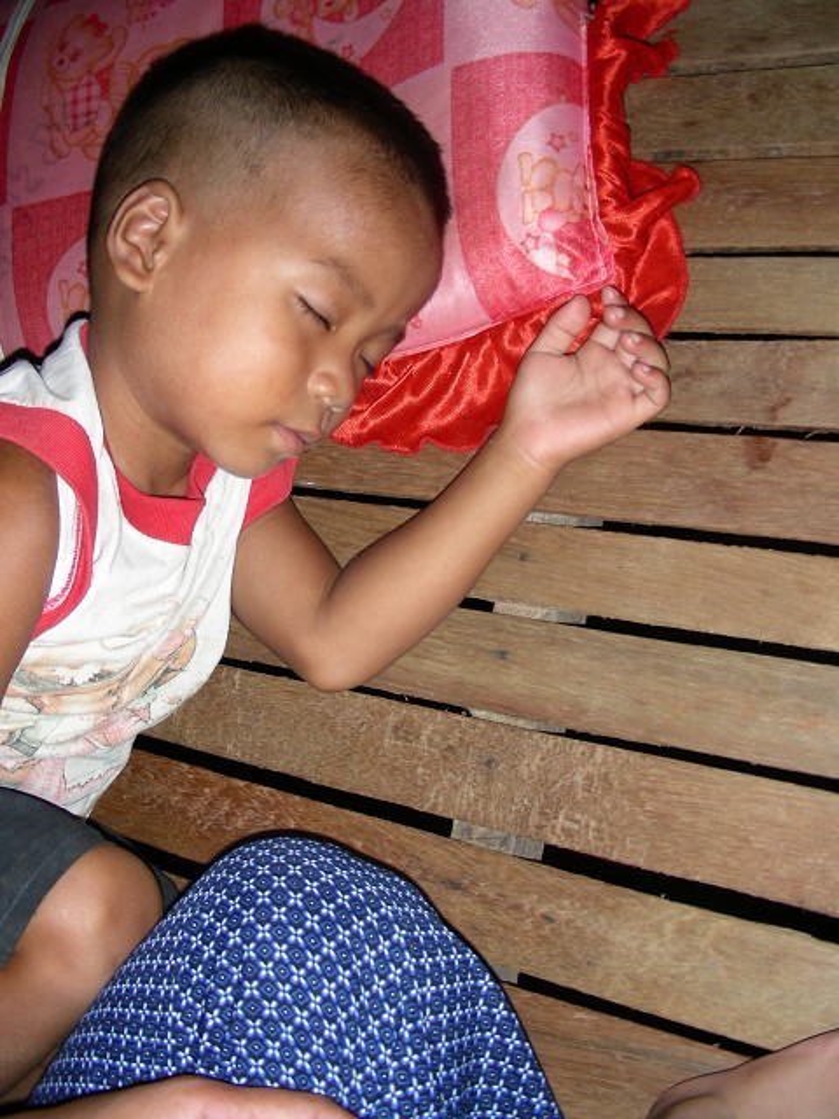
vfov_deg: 49.0
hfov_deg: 37.7
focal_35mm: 38
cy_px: 560
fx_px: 1228
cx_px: 420
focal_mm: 6.3
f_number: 3.5
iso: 50
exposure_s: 1/60.1
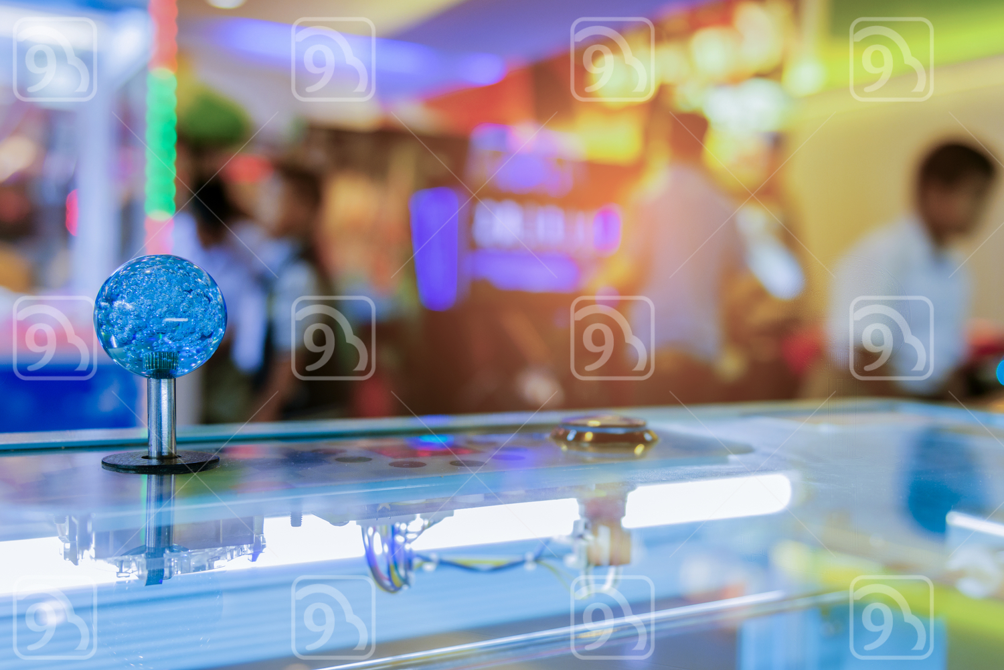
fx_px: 1129
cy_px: 335
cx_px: 502
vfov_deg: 33.0
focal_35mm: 40
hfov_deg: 47.9
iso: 220
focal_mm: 27
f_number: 2.8
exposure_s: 1/40
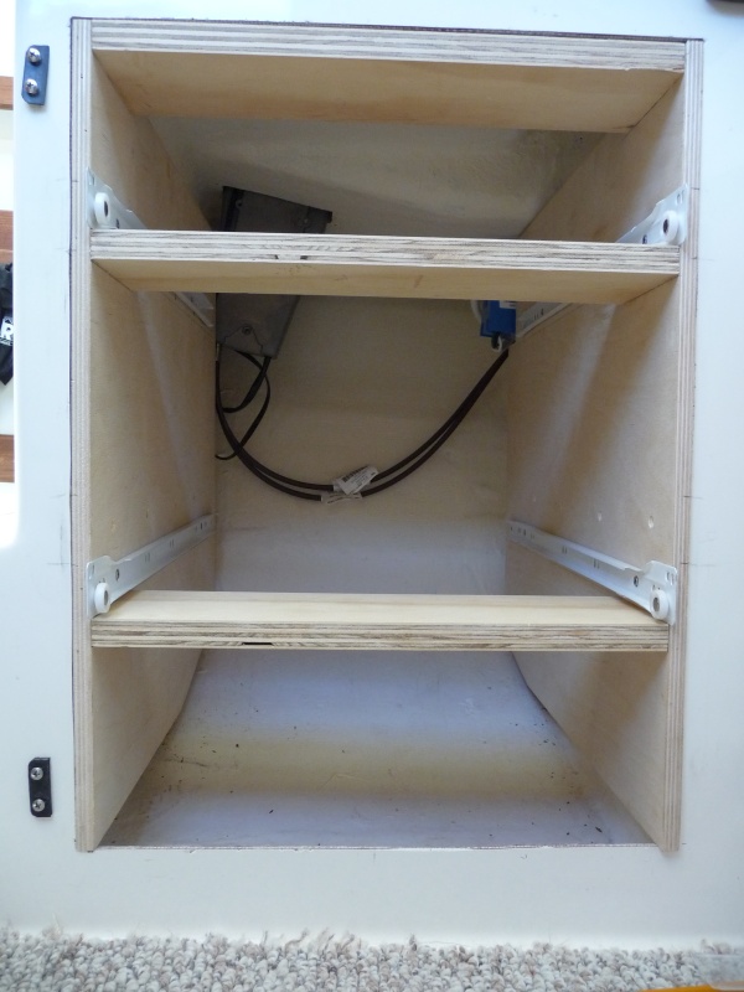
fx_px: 802
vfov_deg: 63.4
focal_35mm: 28
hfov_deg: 49.7
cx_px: 372
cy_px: 496
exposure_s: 1/30
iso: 320
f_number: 3.3
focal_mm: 4.7
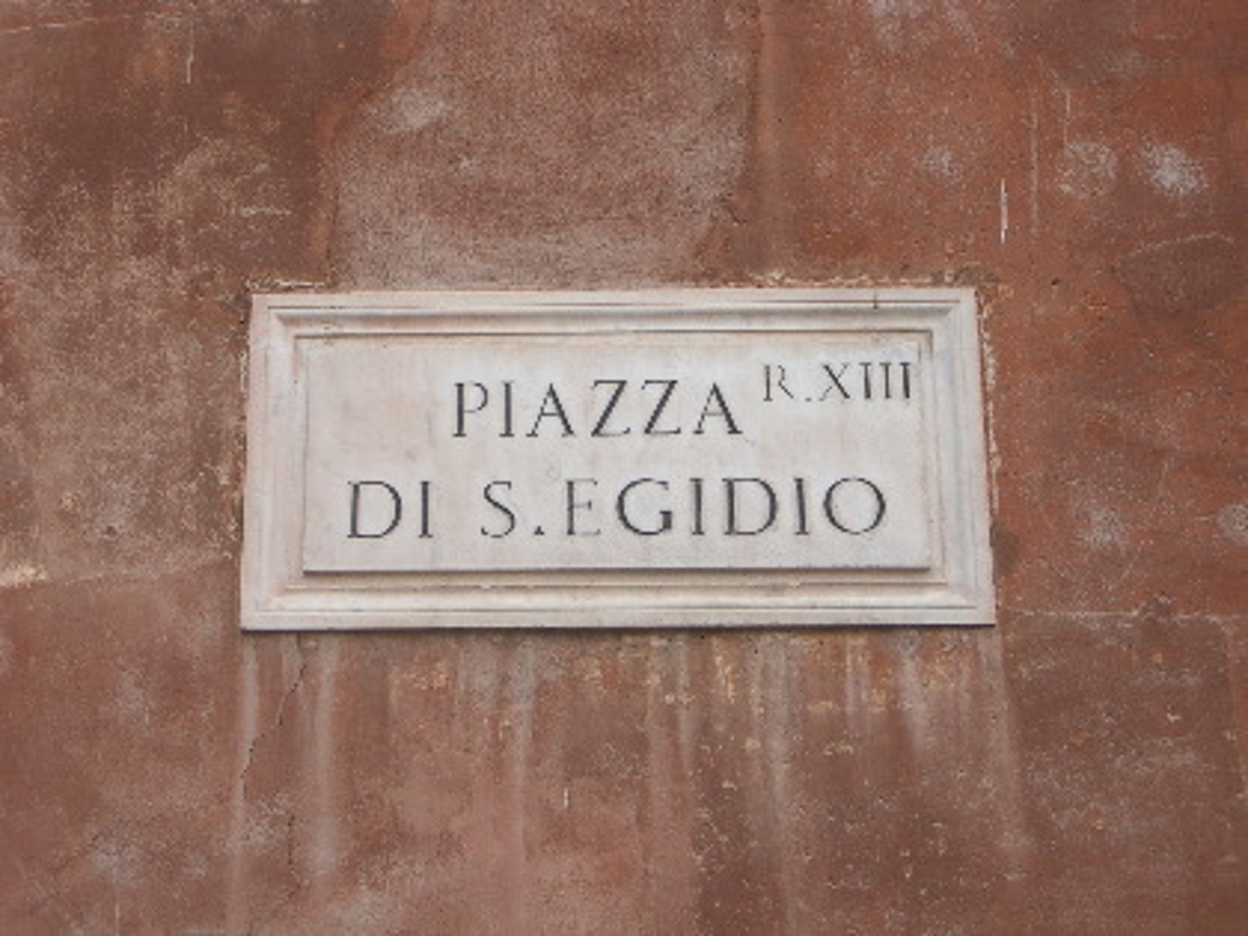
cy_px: 468
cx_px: 624
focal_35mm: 88
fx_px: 3173
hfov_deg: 22.3
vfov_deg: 16.8
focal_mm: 14.6
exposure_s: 1/200
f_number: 4.4
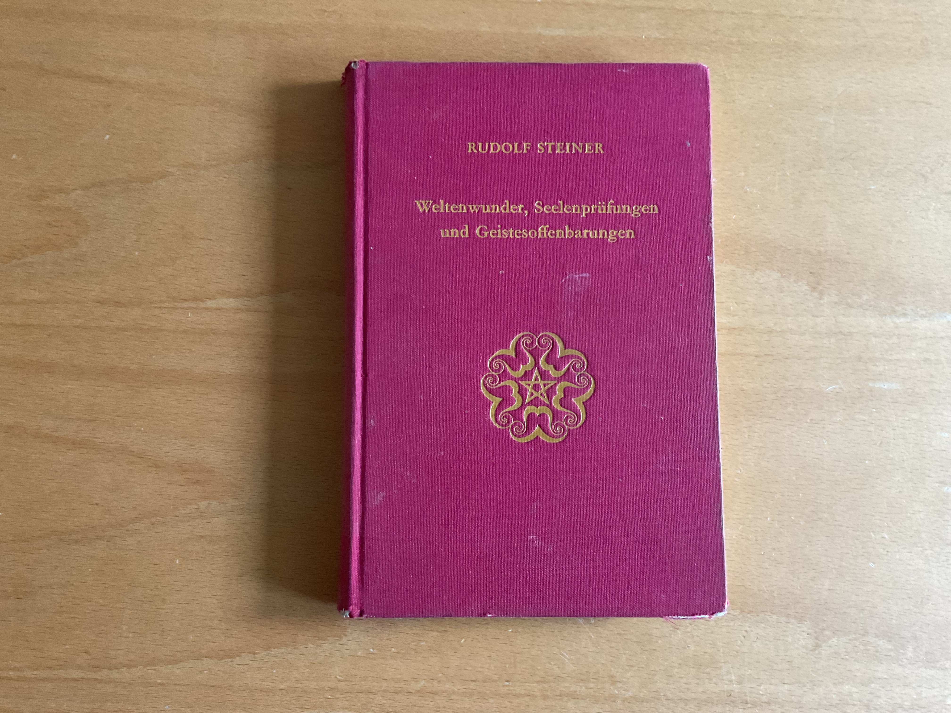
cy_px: 356
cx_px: 476
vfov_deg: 48.2
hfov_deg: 61.7
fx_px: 797
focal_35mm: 29
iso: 200
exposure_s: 1/40
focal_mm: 3
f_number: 1.8
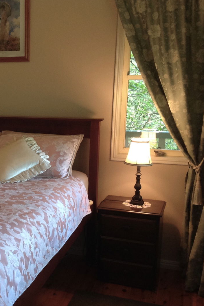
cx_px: 3
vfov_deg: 36.2
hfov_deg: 23.6
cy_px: 167
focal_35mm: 55
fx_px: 467
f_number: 2.4
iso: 125
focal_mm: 4.28
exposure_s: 1/15
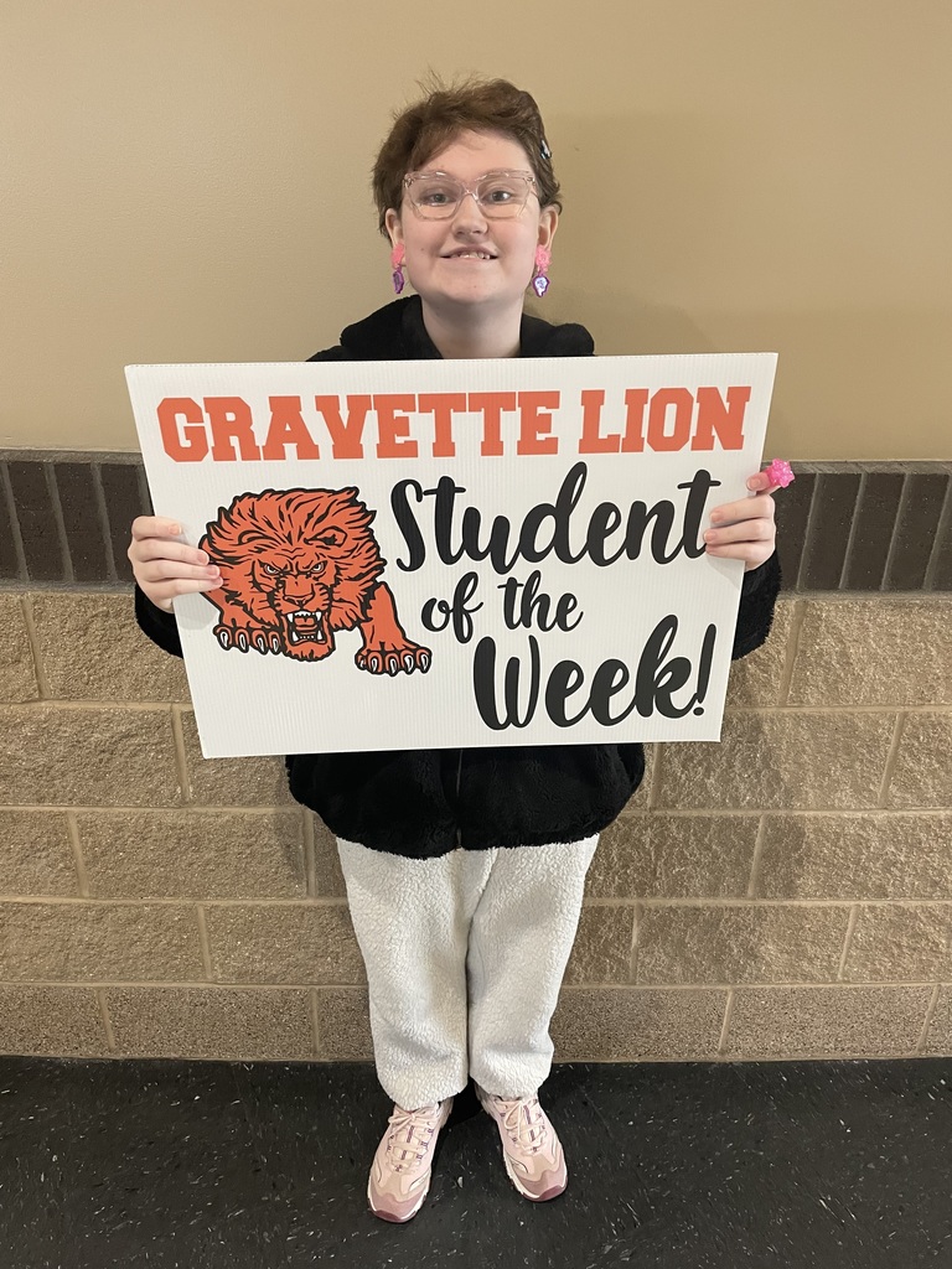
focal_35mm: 26
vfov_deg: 67.3
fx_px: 953
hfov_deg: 53.1
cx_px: 476
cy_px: 634
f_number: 1.6
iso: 250
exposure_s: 1/60
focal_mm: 4.2
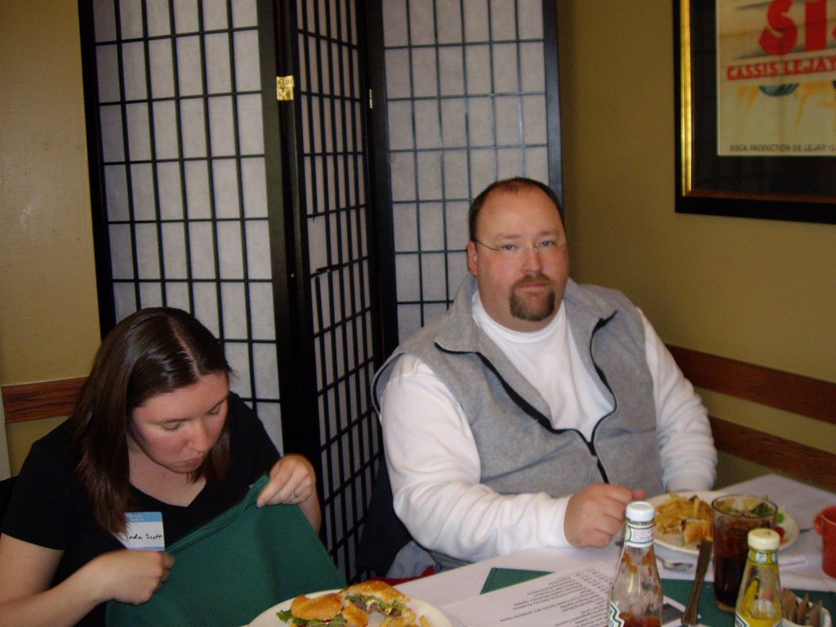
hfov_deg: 49.0
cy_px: 314
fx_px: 918
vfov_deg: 37.7
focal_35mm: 38
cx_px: 418
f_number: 2.7
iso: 200
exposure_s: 1/40
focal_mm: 6.2
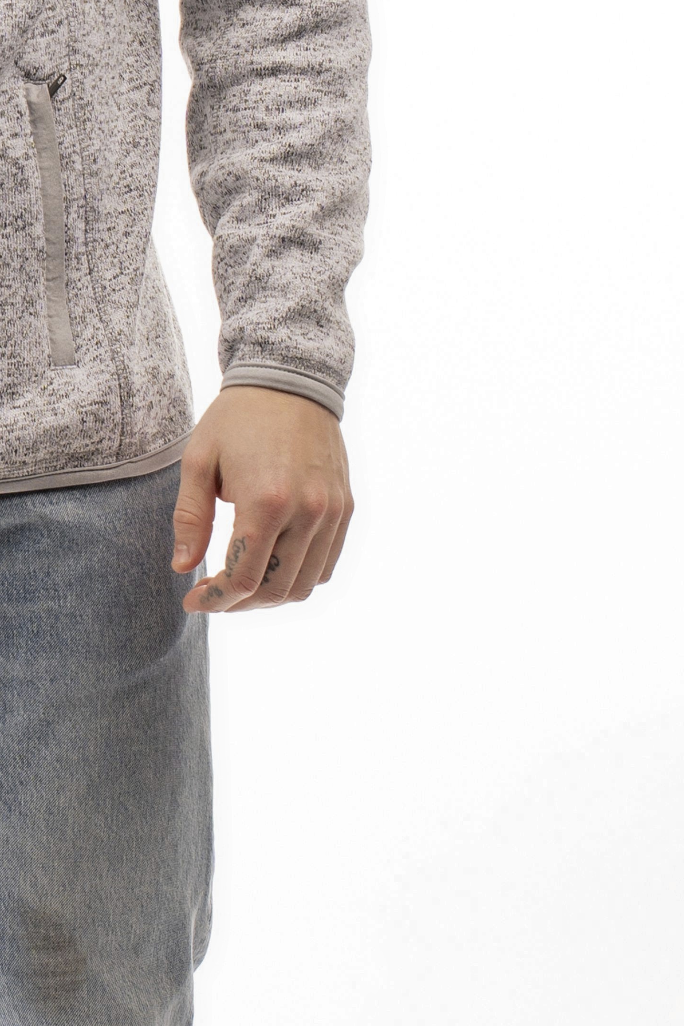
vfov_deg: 8.3
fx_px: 7069
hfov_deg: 5.5
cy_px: 24
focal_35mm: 248
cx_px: -178
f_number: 5.6
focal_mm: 89
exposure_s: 1/200
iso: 50
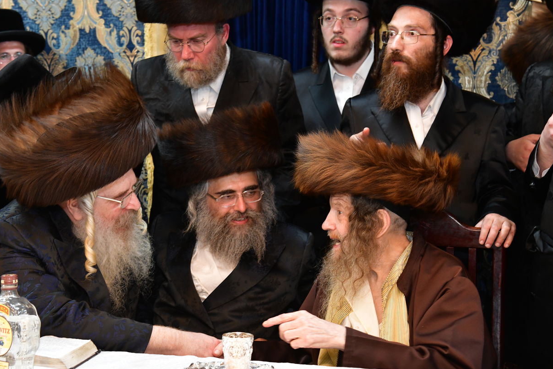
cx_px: 240
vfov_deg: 22.6
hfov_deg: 33.4
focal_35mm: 60
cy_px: 197
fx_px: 922
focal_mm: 52
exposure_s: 1/100
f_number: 5.6
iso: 3200
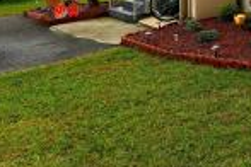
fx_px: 352
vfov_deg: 23.4
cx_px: 379
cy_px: -55
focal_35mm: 51
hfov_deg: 27.1
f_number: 5
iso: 100
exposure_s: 1/100
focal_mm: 11
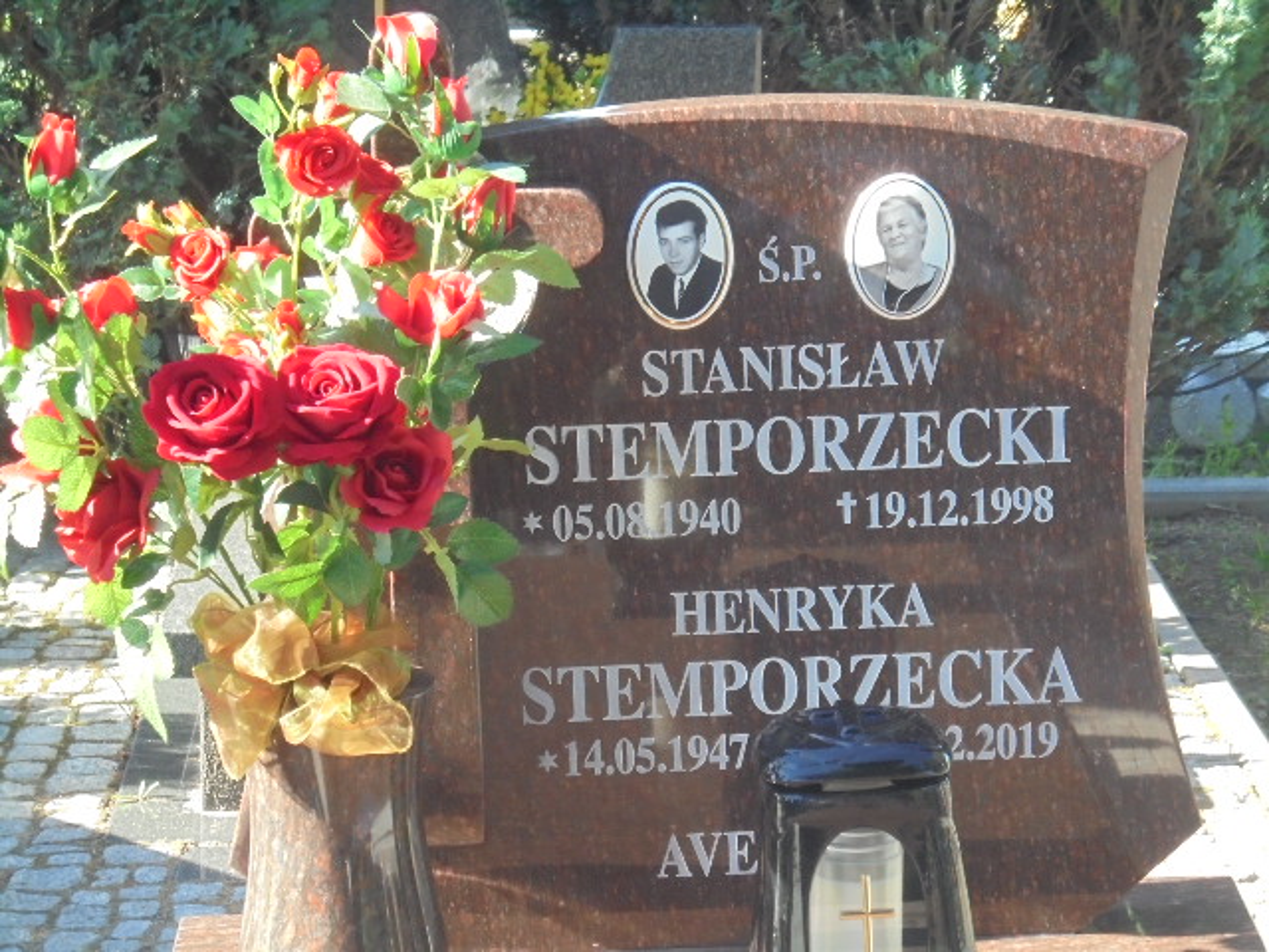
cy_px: 476
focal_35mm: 122
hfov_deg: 16.1
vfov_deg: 12.1
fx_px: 4472
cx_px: 634
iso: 320
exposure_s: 1/125
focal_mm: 21.8
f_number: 5.6
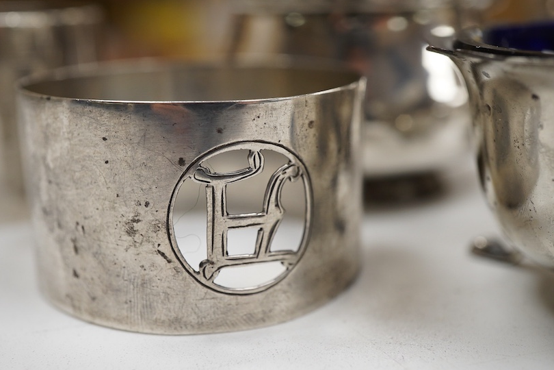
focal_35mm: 50
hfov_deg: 39.6
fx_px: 769
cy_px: 190
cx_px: 247
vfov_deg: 27.0
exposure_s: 1/125
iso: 800
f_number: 9
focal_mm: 30
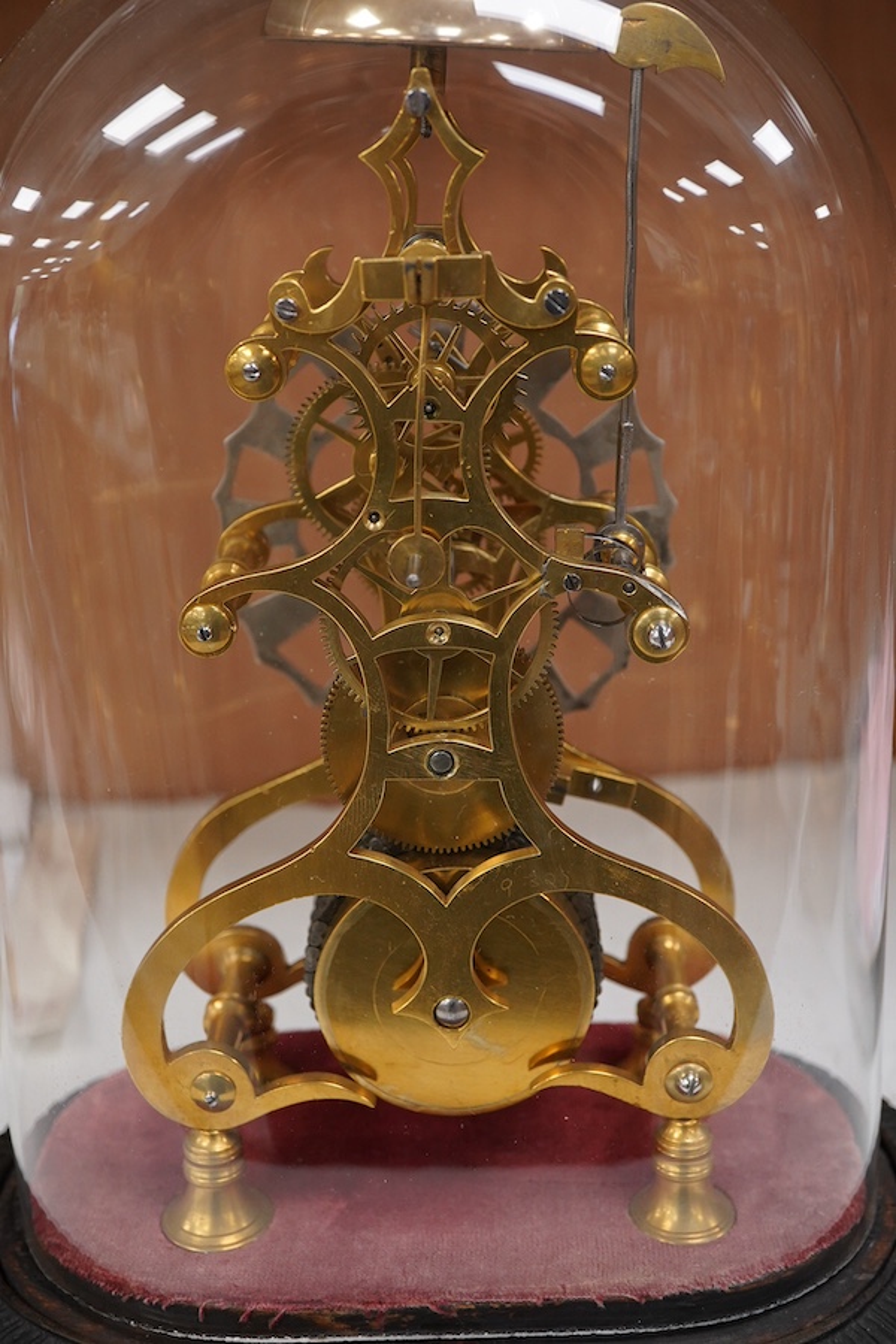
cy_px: 672
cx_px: 448
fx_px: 1680
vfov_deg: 43.6
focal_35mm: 45
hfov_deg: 29.9
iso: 1250
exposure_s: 1/125
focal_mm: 30
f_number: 7.1
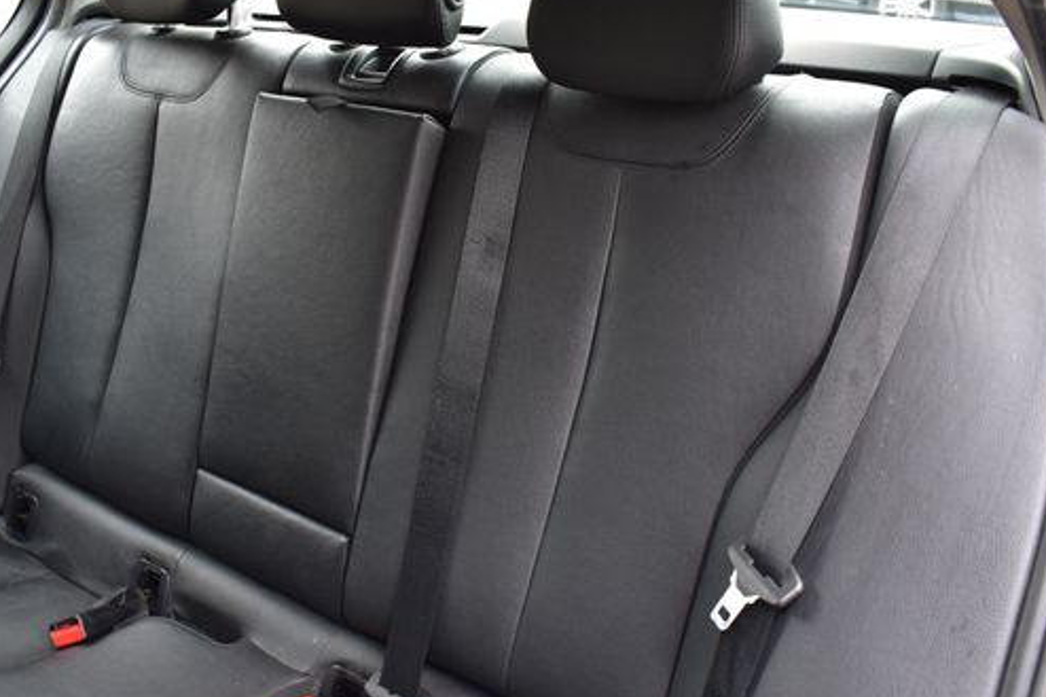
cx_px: 466
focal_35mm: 35
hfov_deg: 54.3
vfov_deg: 37.8
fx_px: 1017
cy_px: 356
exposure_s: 1/15
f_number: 6.3
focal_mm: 18
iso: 450
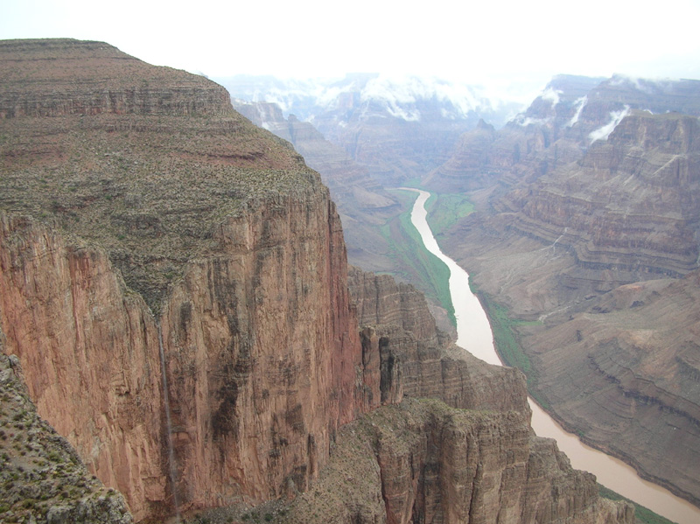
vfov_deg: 40.7
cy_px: 262
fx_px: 707
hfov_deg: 52.7
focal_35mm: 35
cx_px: 350
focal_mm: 5.8
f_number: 2.8
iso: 50
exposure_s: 1/127
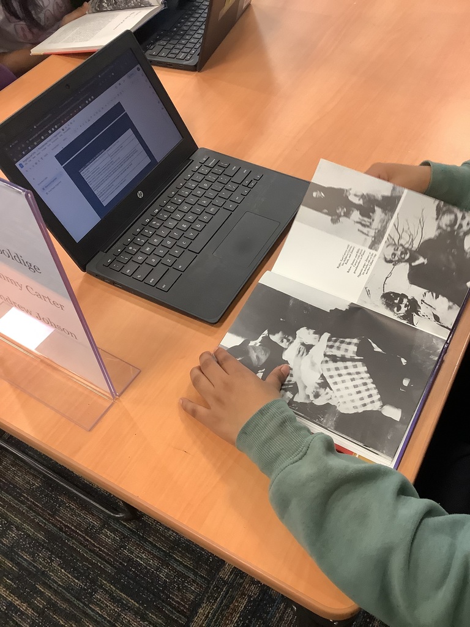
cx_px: 235
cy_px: 314
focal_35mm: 31
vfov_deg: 58.4
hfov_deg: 45.4
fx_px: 561
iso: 200
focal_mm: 3.3
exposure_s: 1/60
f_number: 2.4
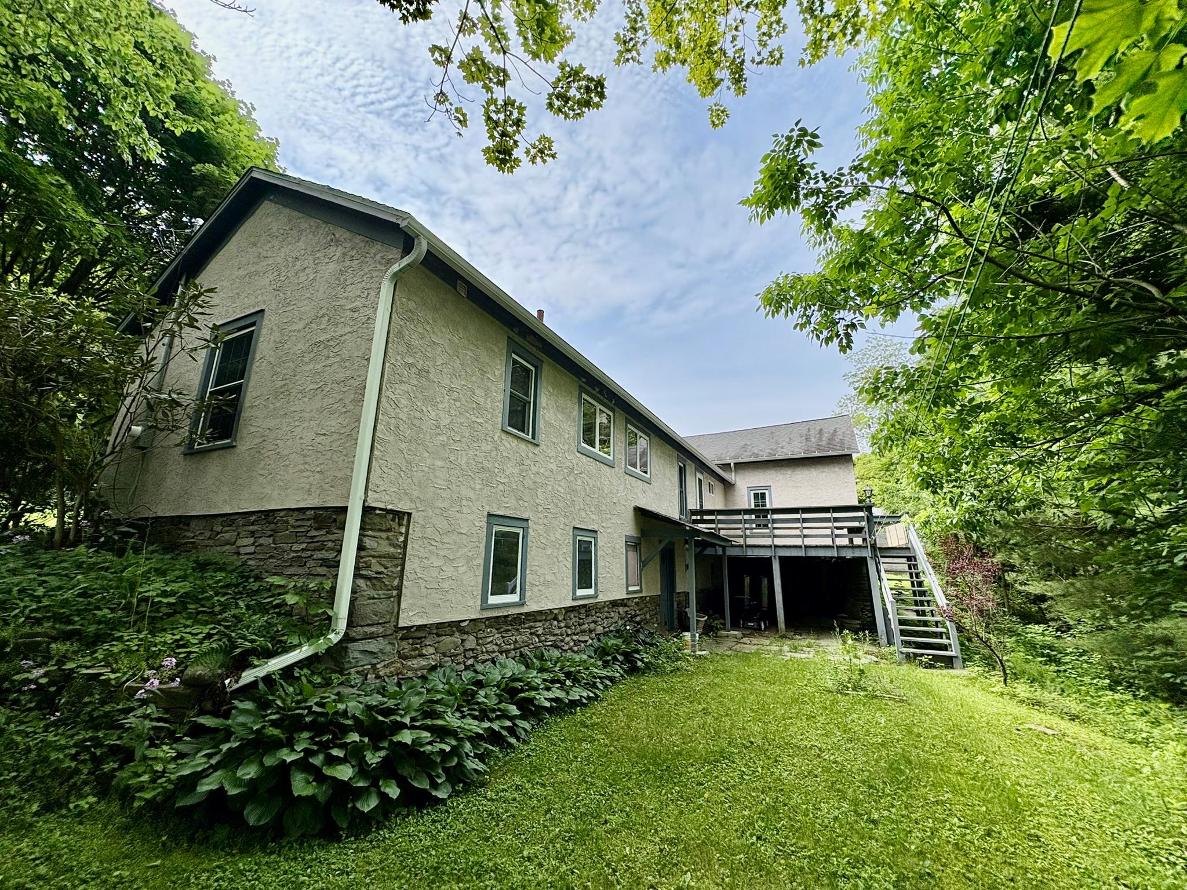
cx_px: 594
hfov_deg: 102.1
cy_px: 445
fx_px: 480
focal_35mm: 14
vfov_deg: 85.7
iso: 64
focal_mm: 2.22
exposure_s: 1/1178
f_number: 2.2
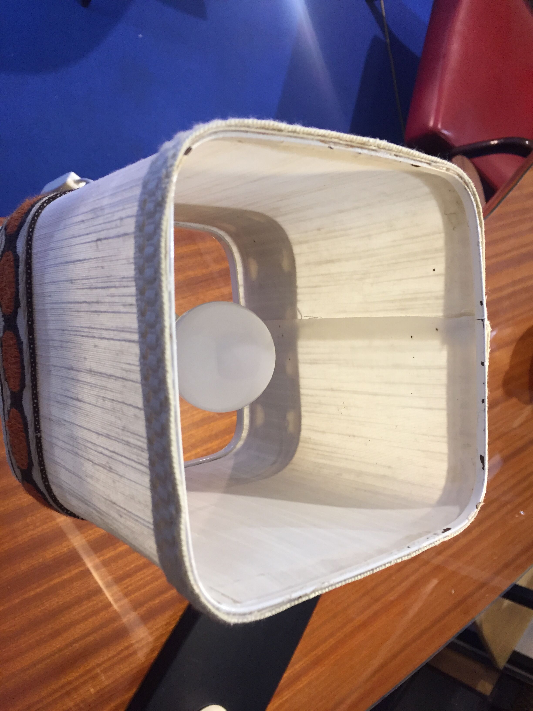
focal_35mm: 29
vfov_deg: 61.7
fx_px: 595
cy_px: 356
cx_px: 266
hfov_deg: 48.2
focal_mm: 4.15
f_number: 2.2
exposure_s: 1/33
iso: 80
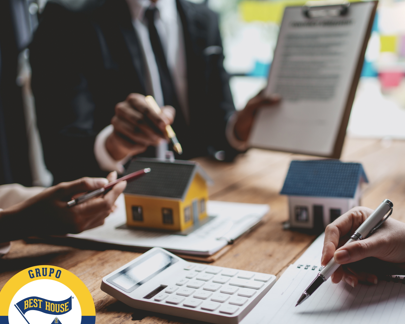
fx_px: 551
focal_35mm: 46
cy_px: 187
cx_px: 267
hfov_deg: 39.9
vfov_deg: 32.7
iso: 200
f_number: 1.8
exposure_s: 1/640
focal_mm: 35
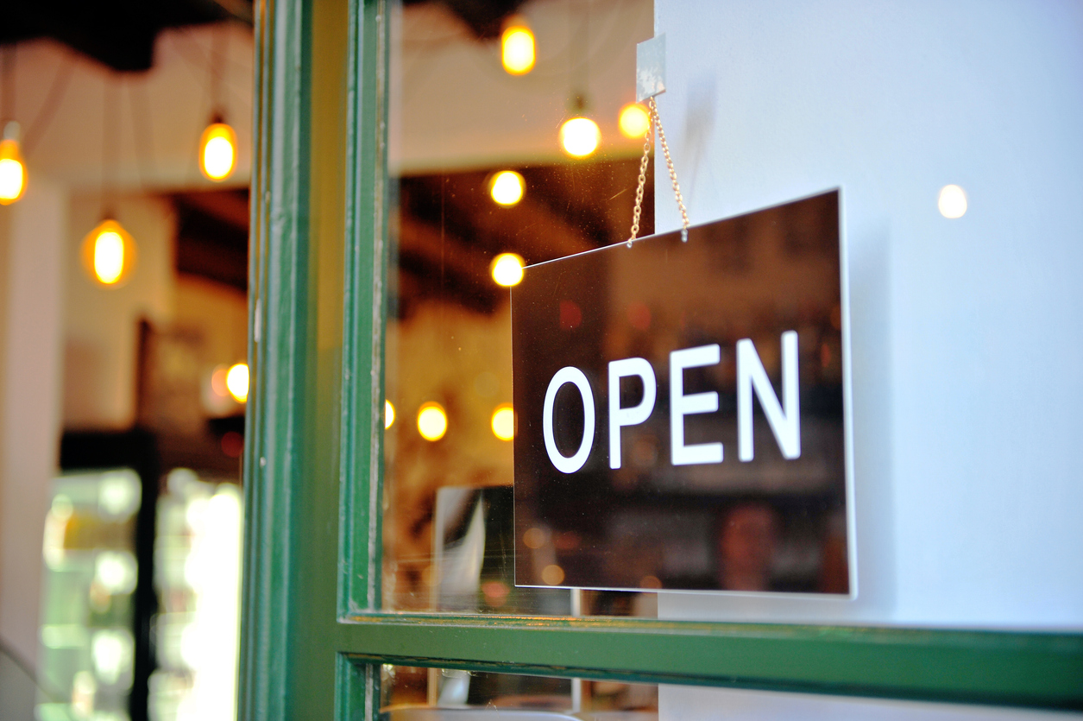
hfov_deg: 35.7
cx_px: 542
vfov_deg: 24.2
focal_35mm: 56
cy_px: 360
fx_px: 1684
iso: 400
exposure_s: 1/40
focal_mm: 56
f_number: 2.8
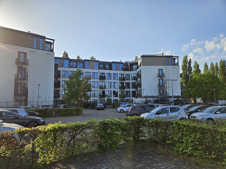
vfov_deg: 58.9
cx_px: 113
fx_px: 150
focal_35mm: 23
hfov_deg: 73.9
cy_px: 84
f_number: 1.8
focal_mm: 5.4
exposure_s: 1/1554
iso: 25
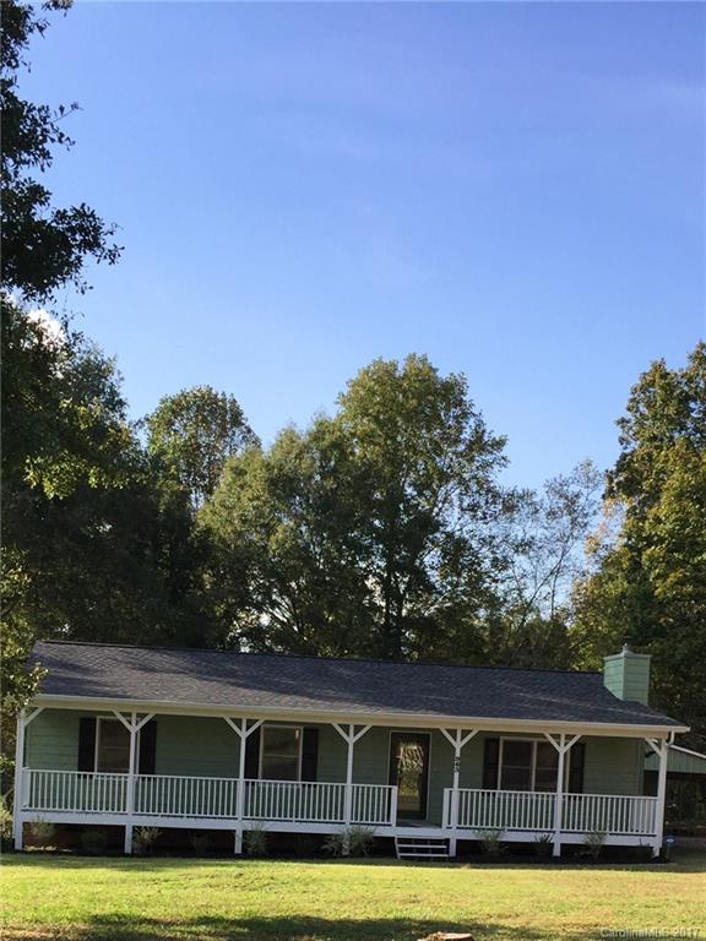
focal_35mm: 29
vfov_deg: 61.7
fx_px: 789
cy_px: 470
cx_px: 353
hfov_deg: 48.2
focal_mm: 4.15
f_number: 2.2
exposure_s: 1/1041
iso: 32
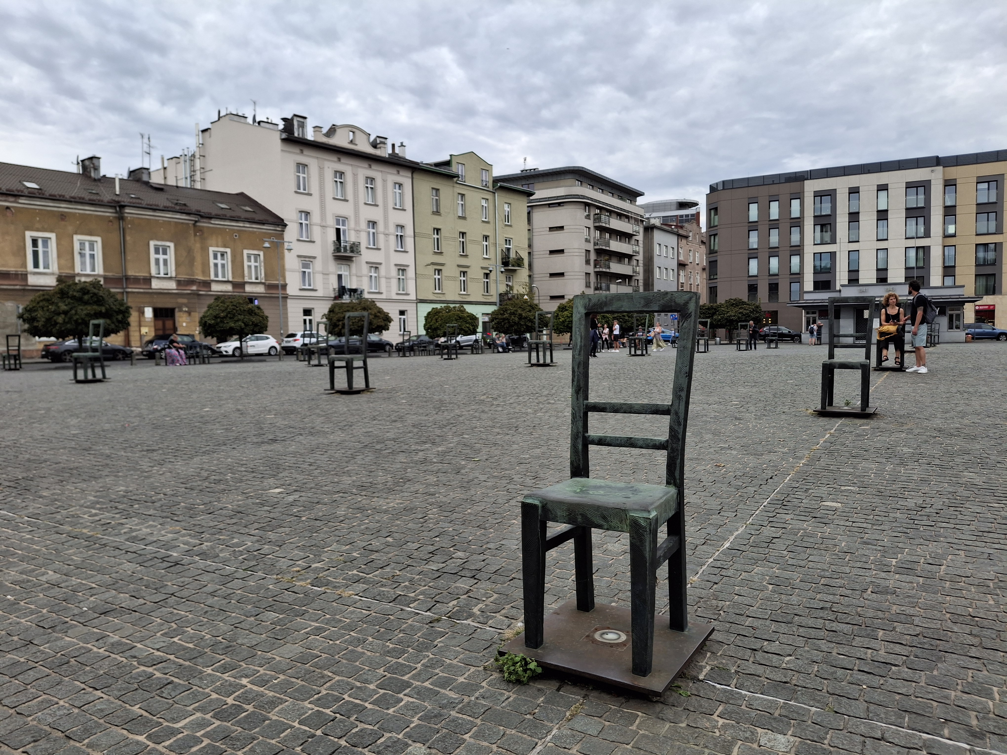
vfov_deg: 54.9
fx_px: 727
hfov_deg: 69.4
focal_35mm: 25
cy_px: 378
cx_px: 504
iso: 32
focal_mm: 4.69
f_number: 1.8
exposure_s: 1/328
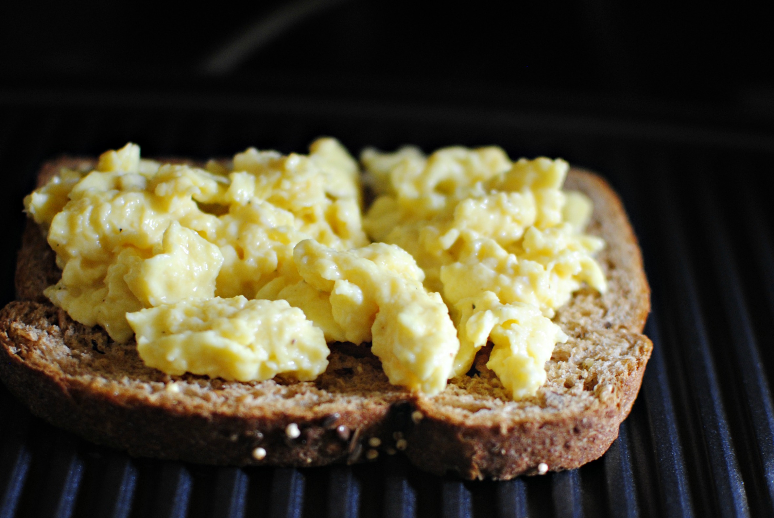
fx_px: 1500
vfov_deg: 19.6
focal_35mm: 70
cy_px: 309
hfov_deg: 28.9
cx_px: 336
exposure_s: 1/100
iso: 400
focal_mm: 35
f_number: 2
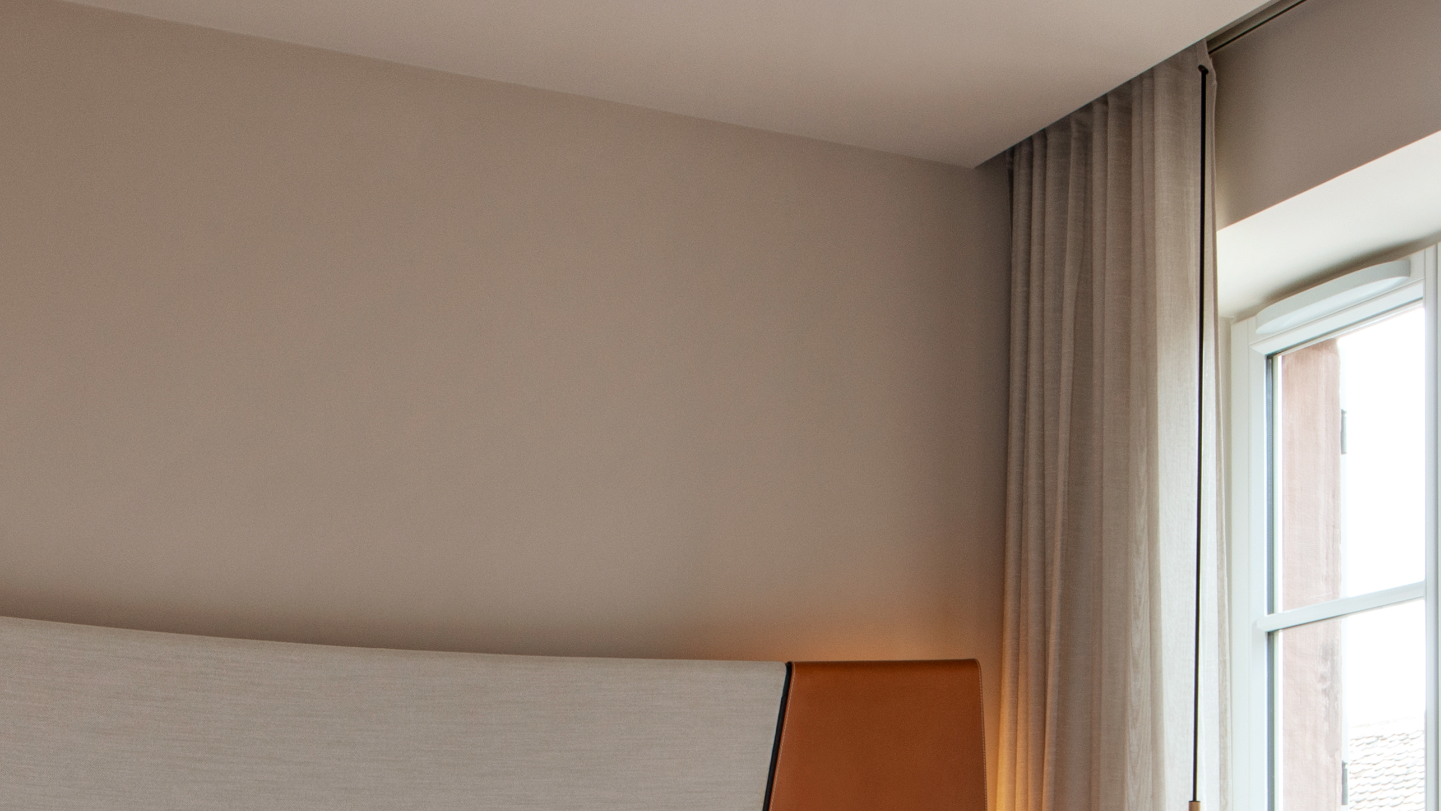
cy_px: 1039
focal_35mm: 69
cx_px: 780
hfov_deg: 30.6
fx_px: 2636
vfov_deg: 16.6
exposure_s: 1.3
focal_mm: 23
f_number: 16
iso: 200
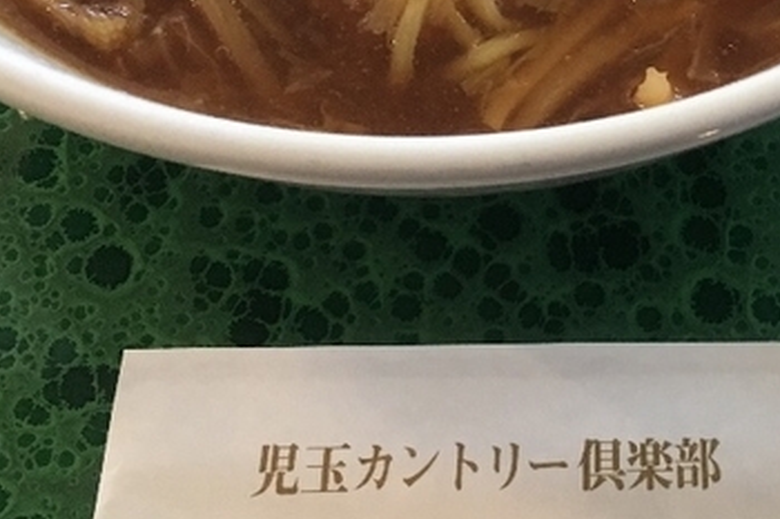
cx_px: 651
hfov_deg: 28.5
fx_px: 1494
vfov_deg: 19.2
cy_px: -2
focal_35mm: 69
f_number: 2.2
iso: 160
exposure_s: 1/30
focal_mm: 4.15
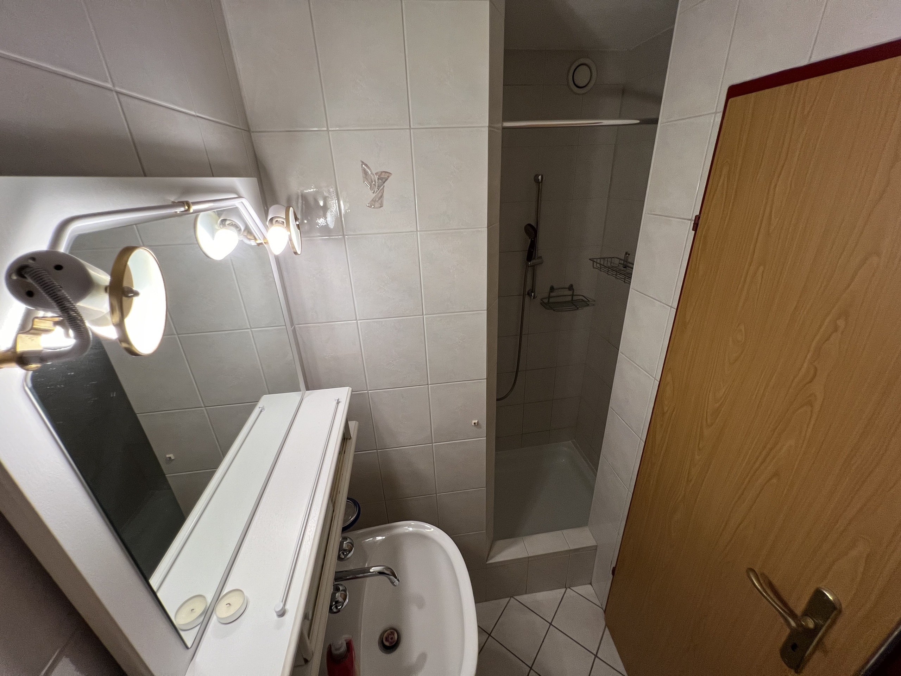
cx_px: 450
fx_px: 338
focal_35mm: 13
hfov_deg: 106.2
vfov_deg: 89.9
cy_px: 338
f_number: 1.8
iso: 200
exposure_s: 1/100
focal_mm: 1.57
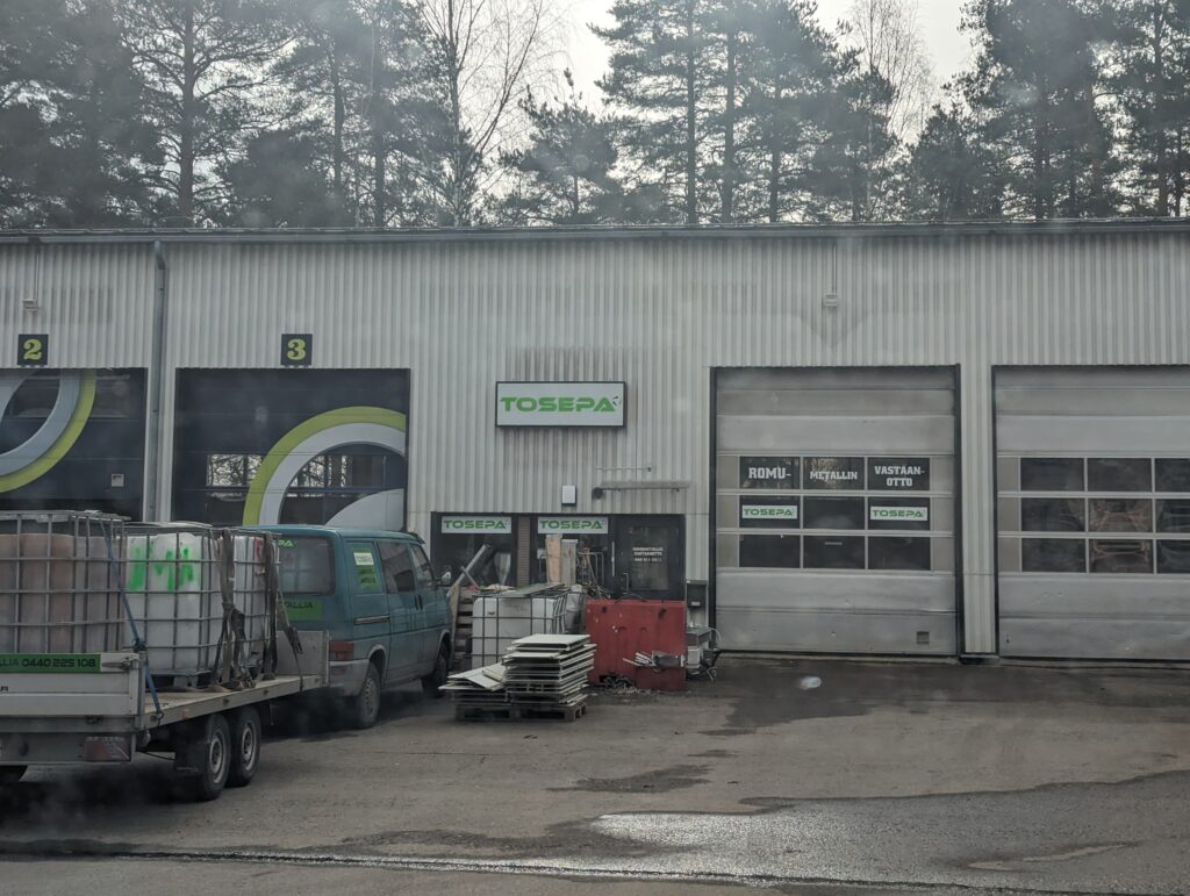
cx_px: 595
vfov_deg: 30.3
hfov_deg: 39.6
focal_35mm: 48
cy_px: 448
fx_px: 1652
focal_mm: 6.81
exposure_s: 1/2618
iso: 44
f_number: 1.85
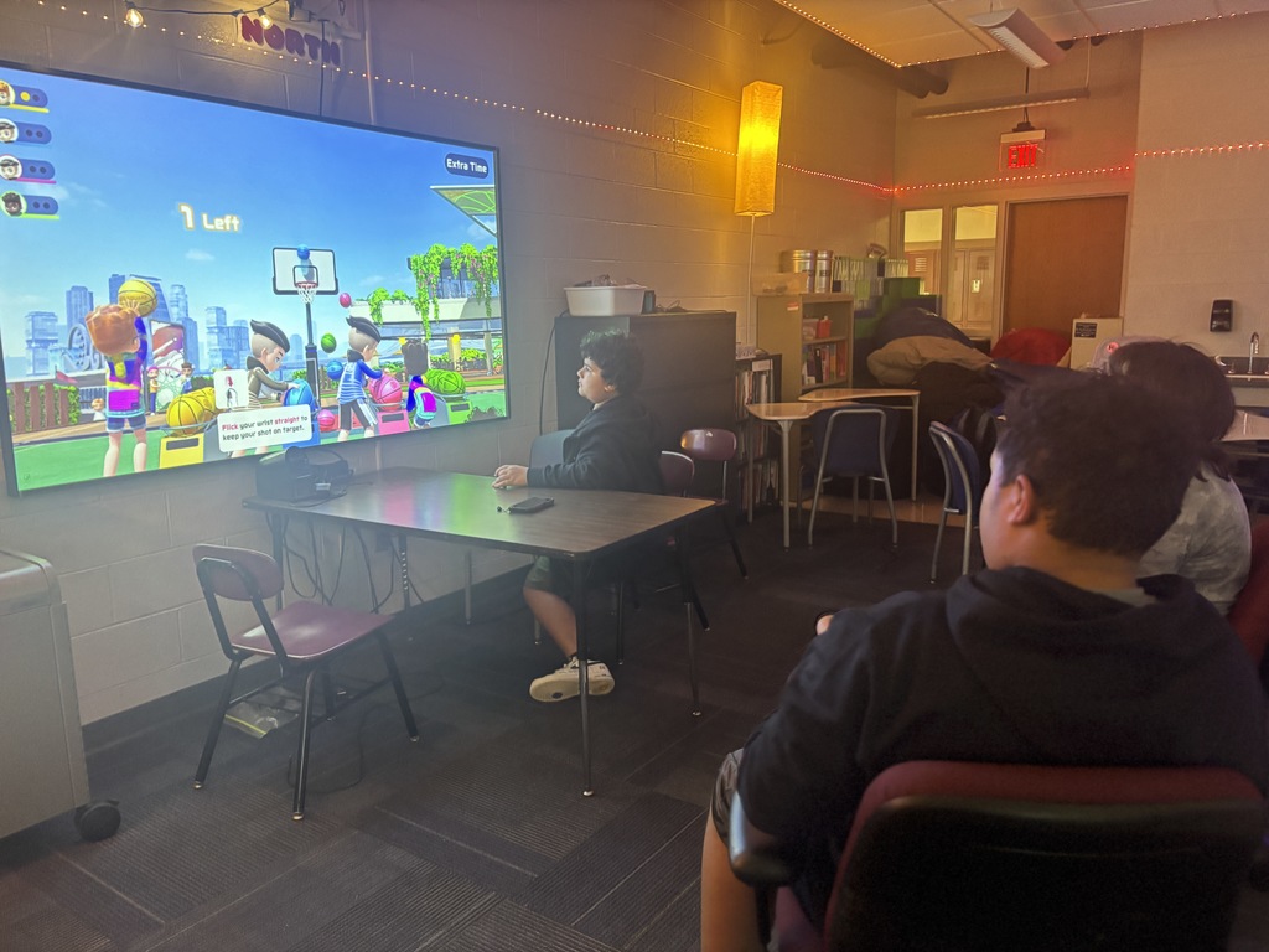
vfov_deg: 53.1
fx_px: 953
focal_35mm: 26
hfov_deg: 67.3
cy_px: 476
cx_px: 634
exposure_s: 1/60
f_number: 1.6
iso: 400
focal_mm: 5.96
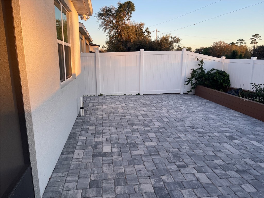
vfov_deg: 54.9
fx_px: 191
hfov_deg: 69.4
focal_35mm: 25
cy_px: 99
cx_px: 132
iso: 32
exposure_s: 1/461
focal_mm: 5.1
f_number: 1.6
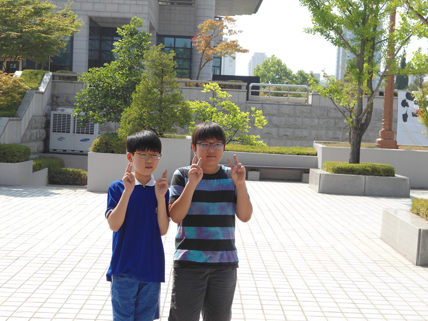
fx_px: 779
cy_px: 160
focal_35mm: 63
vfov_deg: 23.3
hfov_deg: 30.7
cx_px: 214
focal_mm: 11.2
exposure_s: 1/400
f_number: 4.2
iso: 80
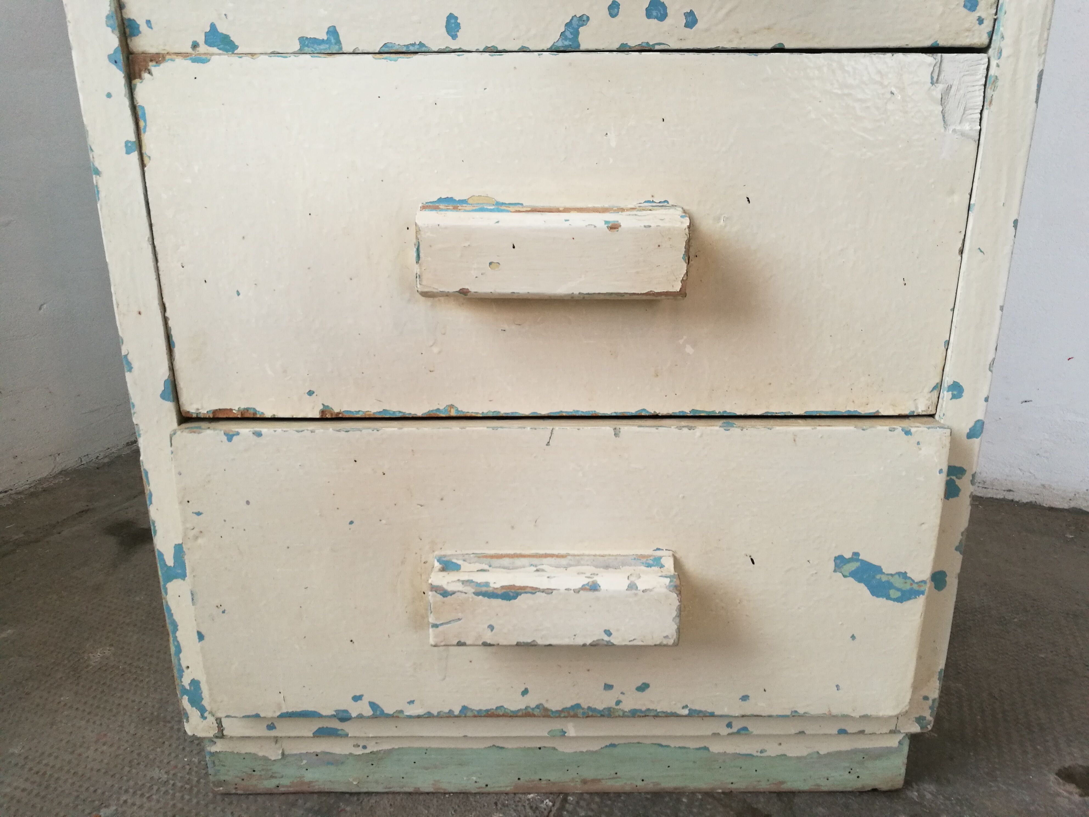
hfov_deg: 65.3
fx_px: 849
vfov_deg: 51.4
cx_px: 544
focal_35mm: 27
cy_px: 408
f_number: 2.2
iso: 160
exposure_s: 1/33.3
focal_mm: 4.5
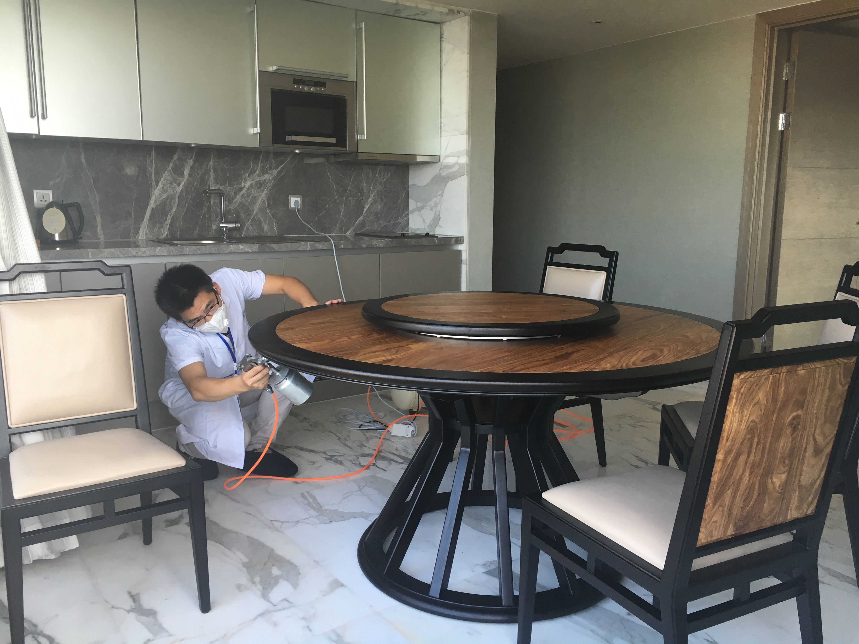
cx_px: 430
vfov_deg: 48.2
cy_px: 322
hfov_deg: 61.7
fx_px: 720
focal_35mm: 29
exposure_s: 1/33
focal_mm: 4.15
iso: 25
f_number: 2.2
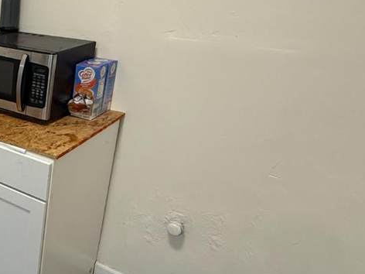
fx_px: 401
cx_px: -58
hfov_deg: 38.3
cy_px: 128
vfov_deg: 37.7
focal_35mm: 38
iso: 250
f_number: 2.2
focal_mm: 2.22
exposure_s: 1/60
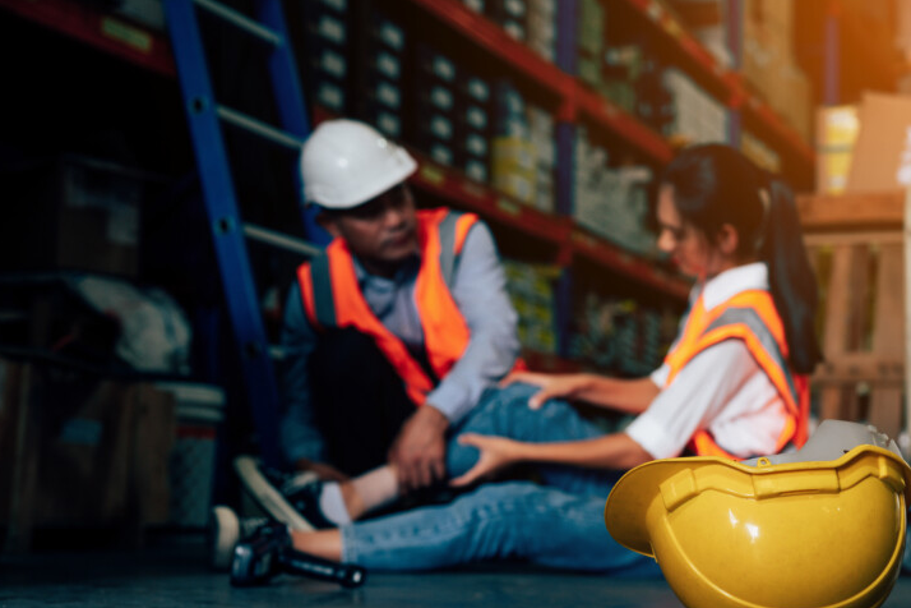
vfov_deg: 21.6
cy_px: 340
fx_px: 1594
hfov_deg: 31.8
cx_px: 546
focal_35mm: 63
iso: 200
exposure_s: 1/80
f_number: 2.8
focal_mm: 50
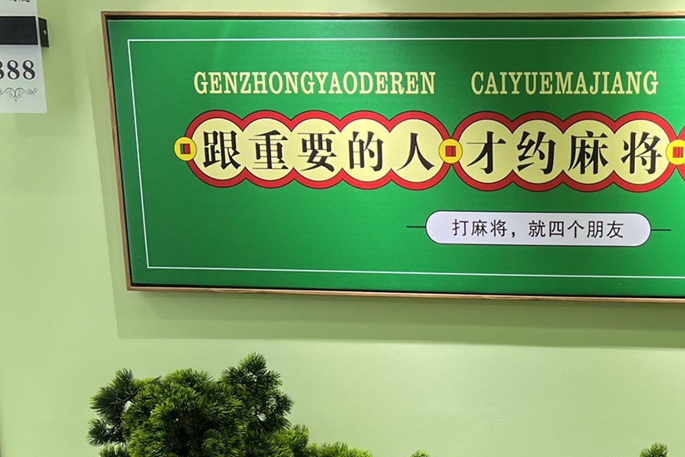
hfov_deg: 32.4
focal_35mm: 60
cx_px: 561
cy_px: 441
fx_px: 1142
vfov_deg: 21.9
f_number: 1.5
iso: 40
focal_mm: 5.7
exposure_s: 1/121
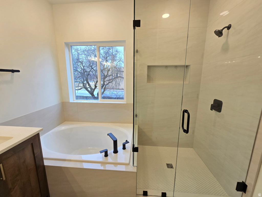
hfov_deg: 106.2
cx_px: 131
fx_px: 98
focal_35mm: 13
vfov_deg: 89.9
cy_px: 98
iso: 100
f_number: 2.2
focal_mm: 2.2
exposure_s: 1/120
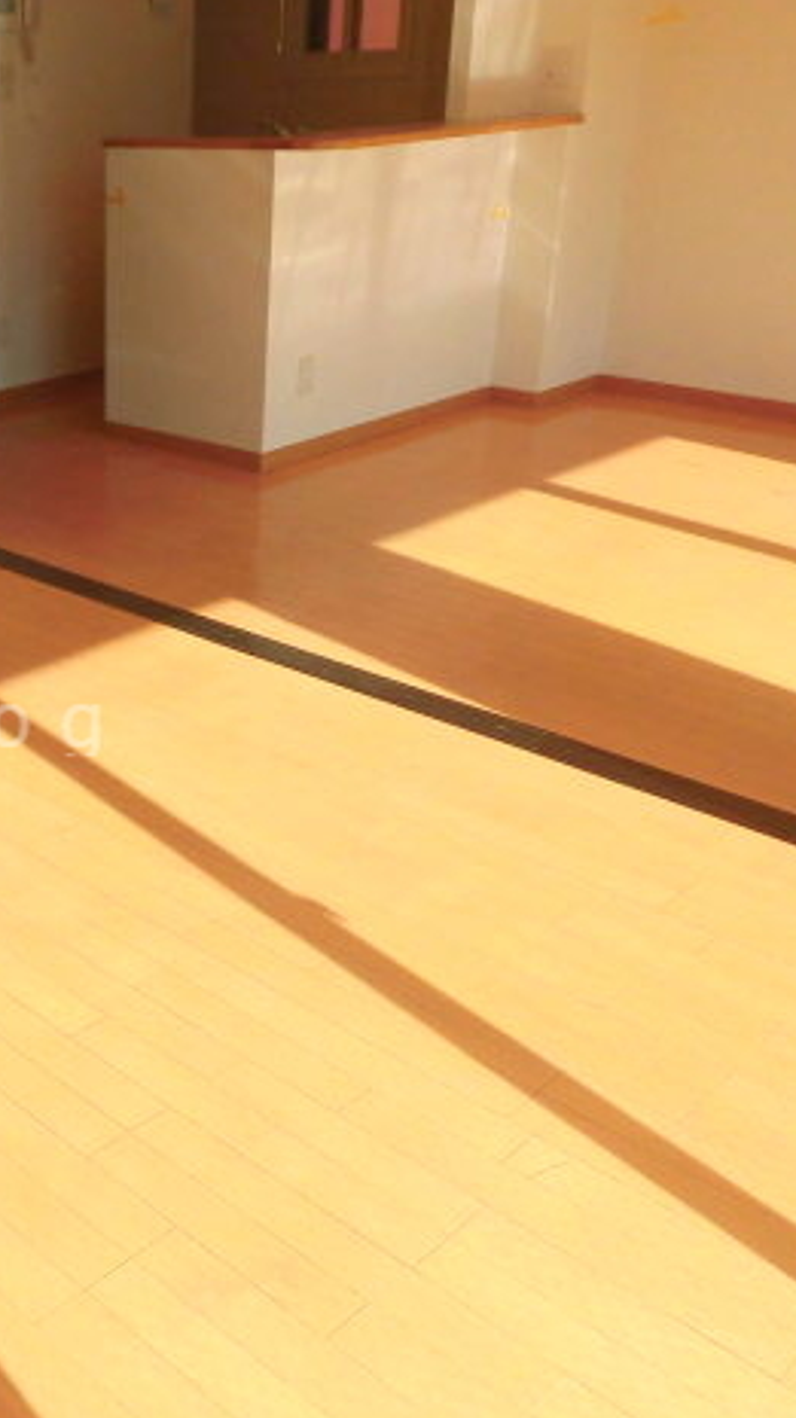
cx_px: -91
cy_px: 720
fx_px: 1353
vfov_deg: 55.3
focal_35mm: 36
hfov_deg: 29.4
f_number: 3.1
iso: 100
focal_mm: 4.3
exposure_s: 1/400
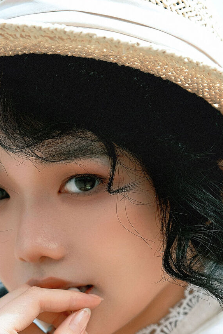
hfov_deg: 9.0
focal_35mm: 152
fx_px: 1413
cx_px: 96
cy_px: 299
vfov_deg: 13.4
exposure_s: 1/2000
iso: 160
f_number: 2.8
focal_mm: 55
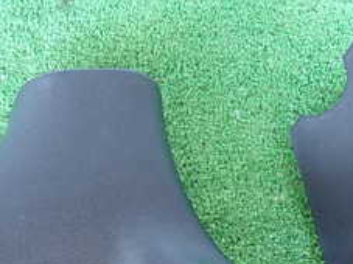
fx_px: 673
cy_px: 273
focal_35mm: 66
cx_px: 168
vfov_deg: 21.3
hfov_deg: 29.4
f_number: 2
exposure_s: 1/30
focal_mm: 4.5
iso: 400
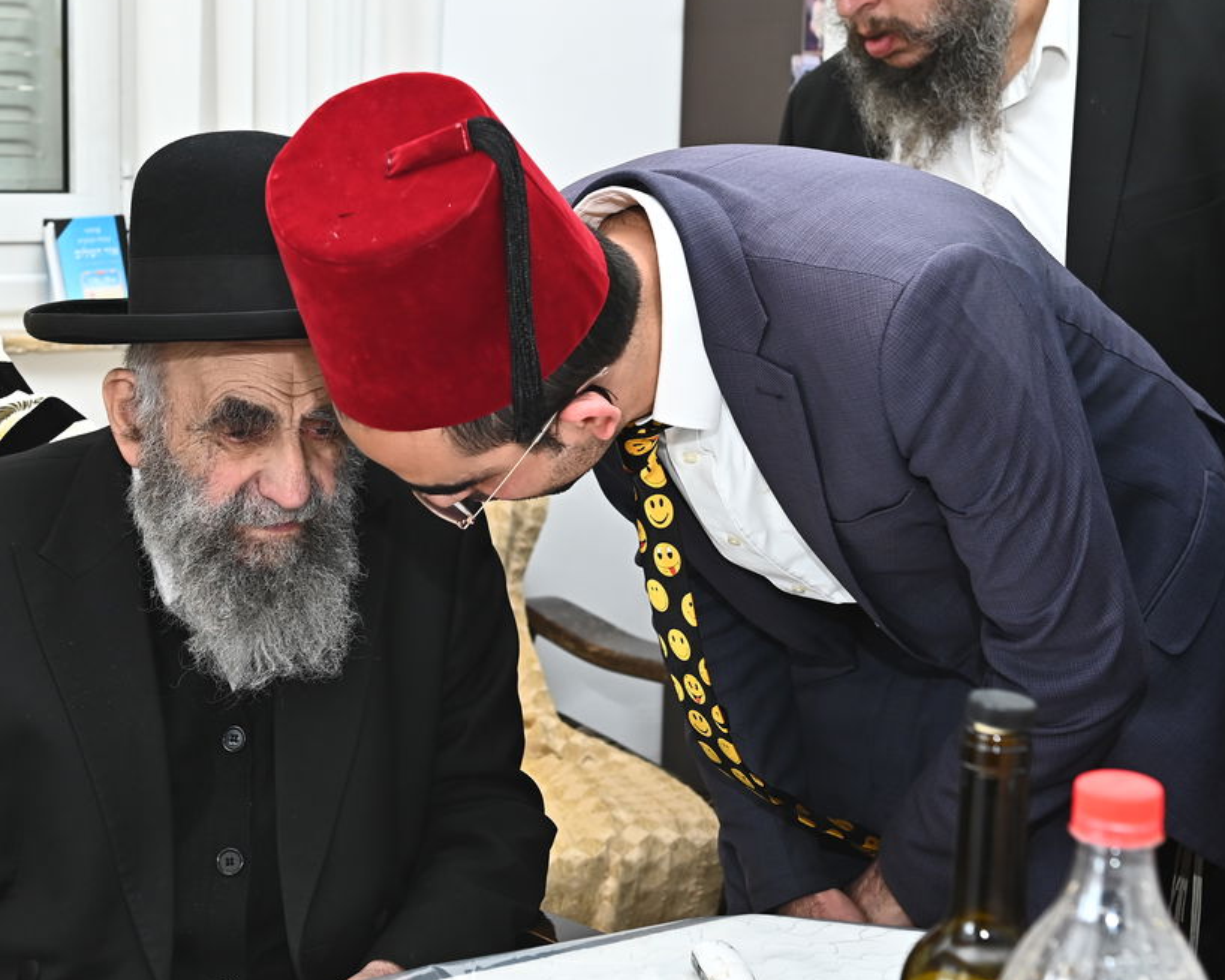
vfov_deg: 25.0
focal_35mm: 61
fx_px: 2211
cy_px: 486
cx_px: 509
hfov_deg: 30.9
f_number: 5
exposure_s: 1/125
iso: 800
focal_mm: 38
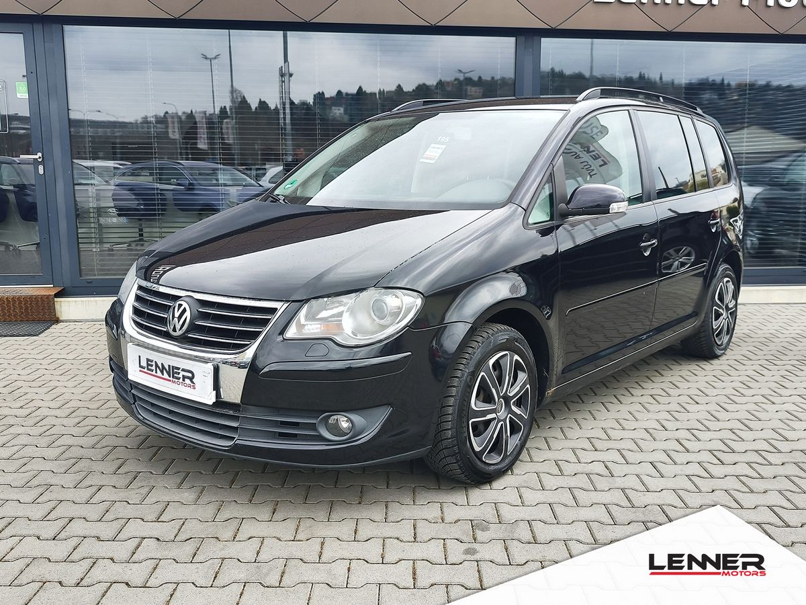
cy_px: 302
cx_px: 403
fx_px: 536
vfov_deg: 58.9
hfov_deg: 73.9
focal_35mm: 23
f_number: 1.69
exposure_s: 1/190
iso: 50
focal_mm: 7.01
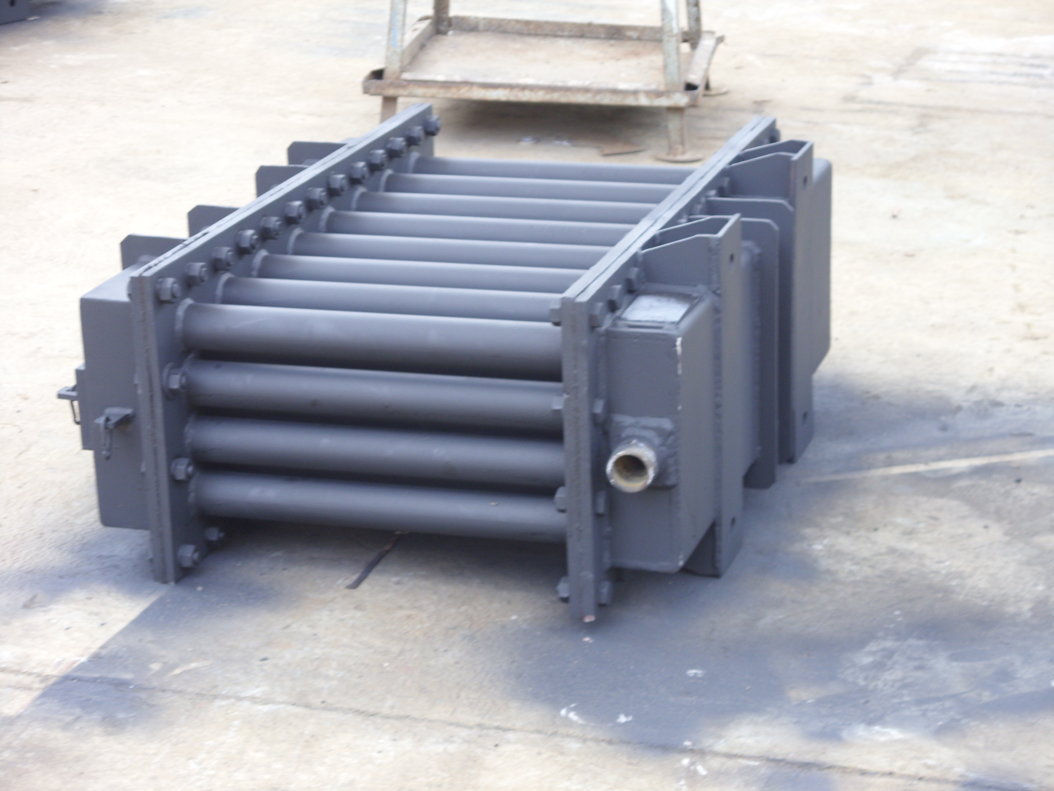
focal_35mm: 98
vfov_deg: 15.1
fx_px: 2984
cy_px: 396
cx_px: 527
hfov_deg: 20.0
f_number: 3.5
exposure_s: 1/36
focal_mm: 16.4
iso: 50
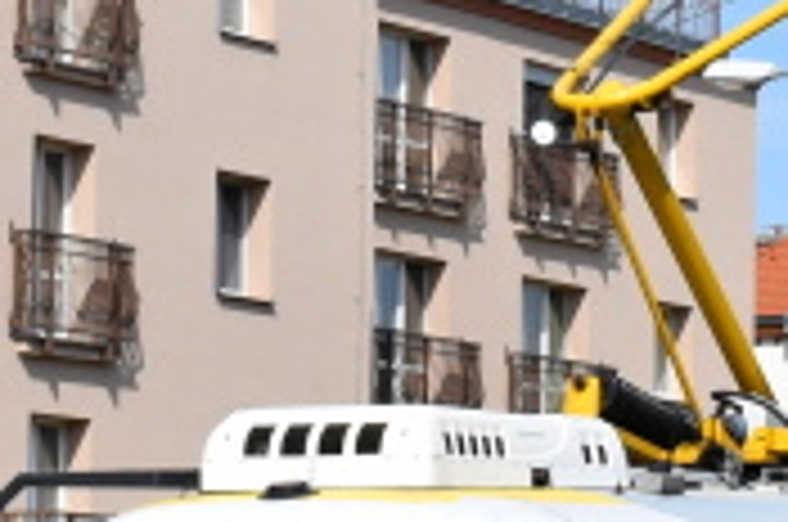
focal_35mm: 220
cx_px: 892
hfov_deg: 9.3
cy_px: 416
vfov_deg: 6.2
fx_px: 4805
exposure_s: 1/400
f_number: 10
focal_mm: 25
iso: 200
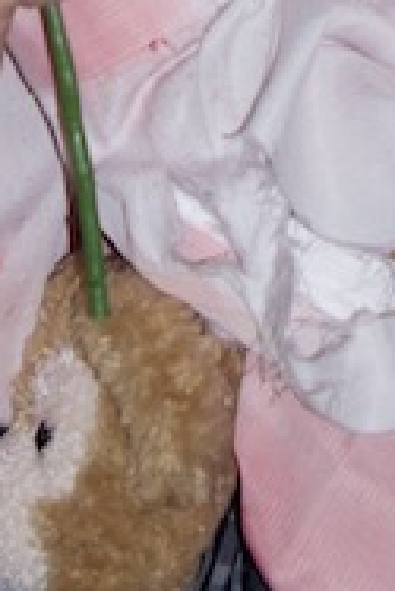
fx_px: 4567
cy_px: -395
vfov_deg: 7.2
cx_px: 115
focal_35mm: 278
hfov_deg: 5.0
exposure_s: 1/60
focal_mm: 35
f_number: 2.8
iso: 400
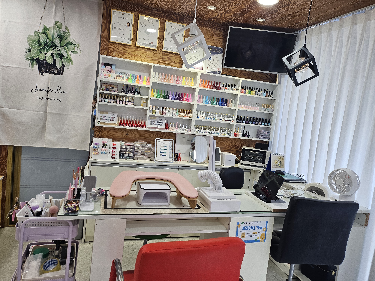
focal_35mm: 24
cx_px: 188
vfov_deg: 56.8
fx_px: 260
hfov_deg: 71.6
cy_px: 140
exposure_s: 1/120
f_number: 1.8
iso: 125
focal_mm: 5
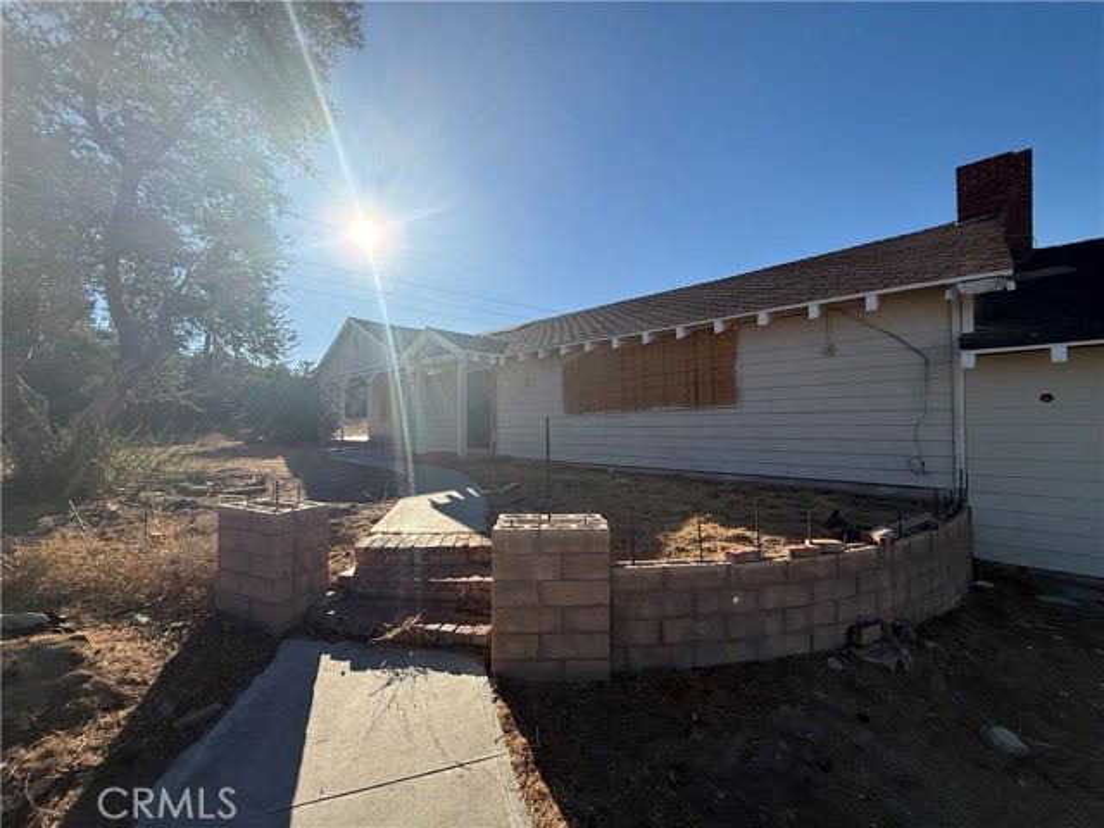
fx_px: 446
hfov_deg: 102.1
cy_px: 414
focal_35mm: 14
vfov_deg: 85.7
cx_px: 552
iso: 64
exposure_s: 1/3460
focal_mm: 2.22
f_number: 2.2
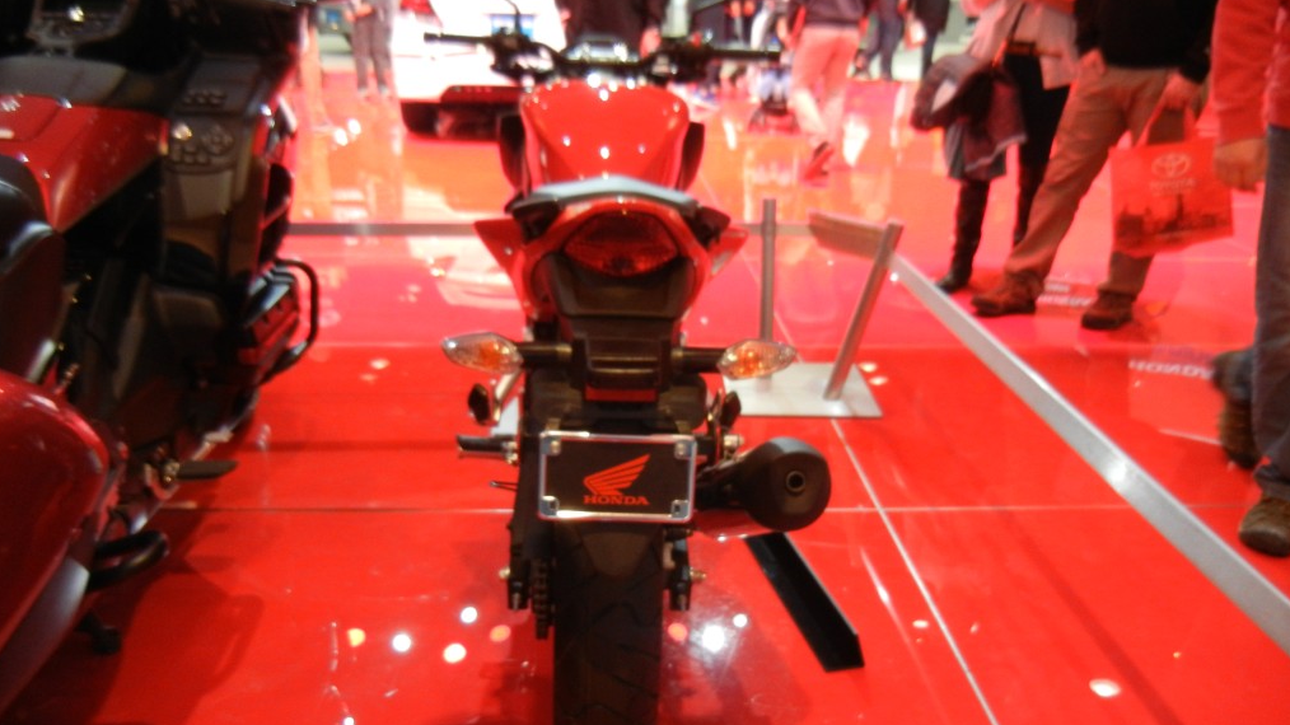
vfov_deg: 35.6
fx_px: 1129
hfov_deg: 59.5
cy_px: 403
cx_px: 642
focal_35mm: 33
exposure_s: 1/46.2
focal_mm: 5.4
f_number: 3.5
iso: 400
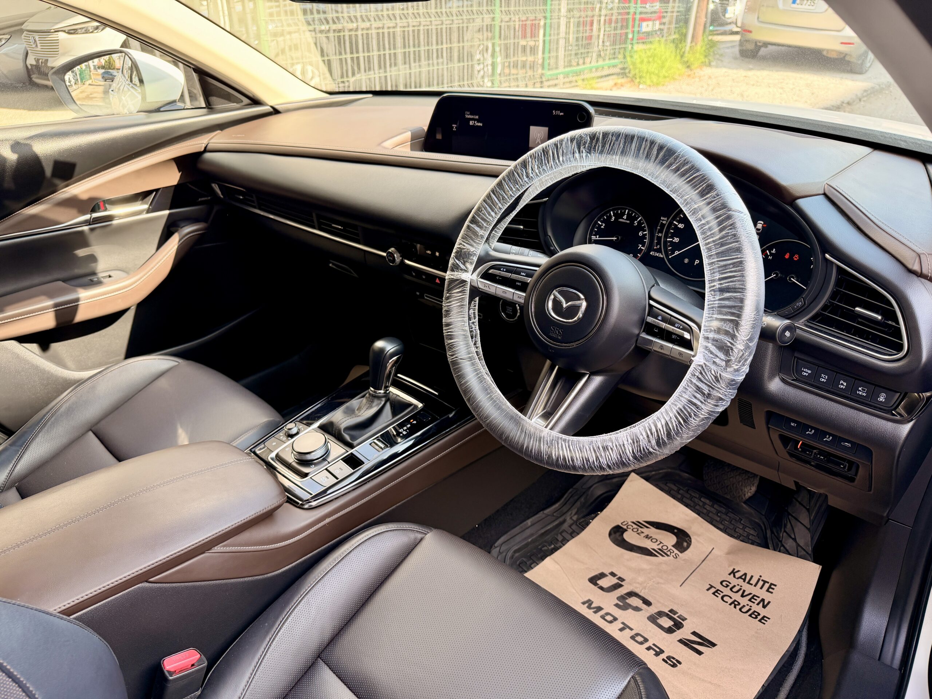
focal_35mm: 24
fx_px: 646
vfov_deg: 56.8
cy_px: 350
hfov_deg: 71.6
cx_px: 466
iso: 100
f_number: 1.78
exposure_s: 1/186
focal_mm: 6.76
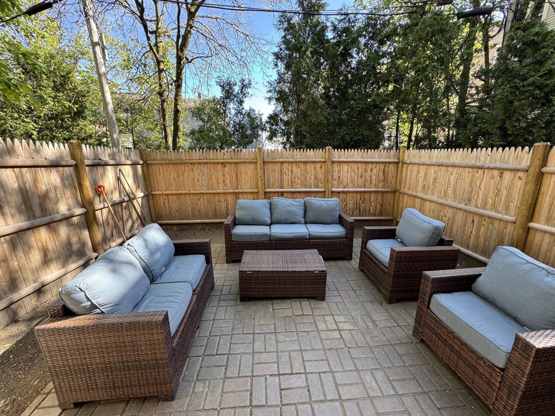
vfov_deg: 85.7
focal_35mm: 14
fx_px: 224
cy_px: 208
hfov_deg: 102.1
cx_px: 278
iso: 50
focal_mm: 2.22
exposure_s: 1/99
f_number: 2.2
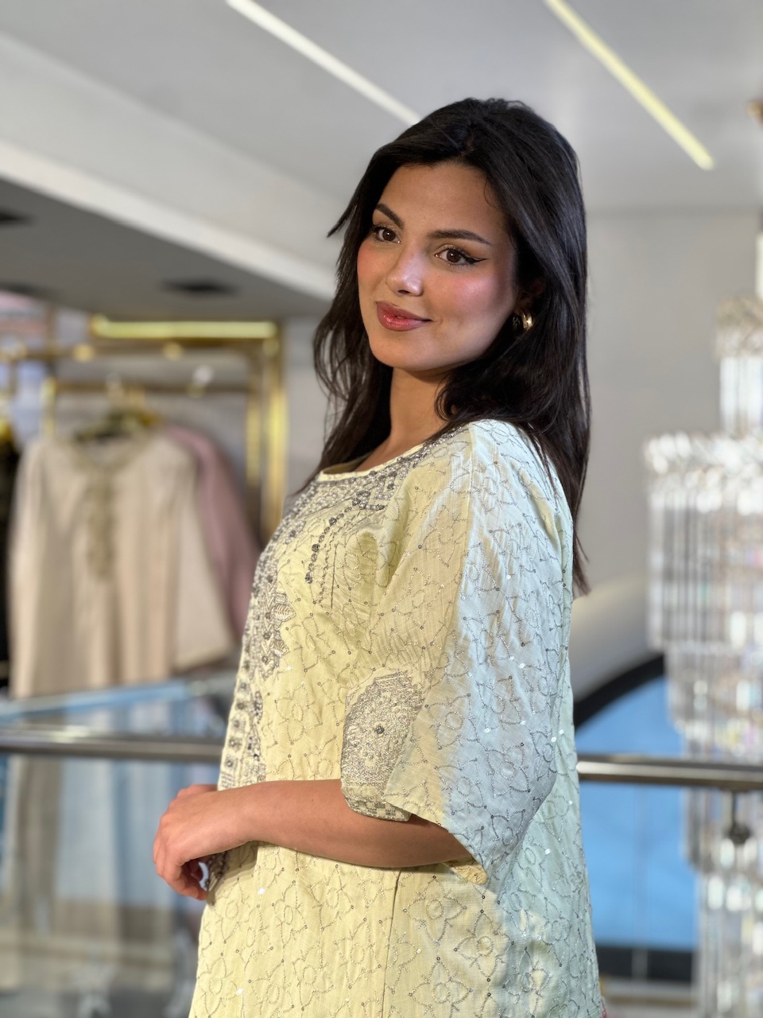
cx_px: 382
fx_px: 2263
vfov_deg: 25.3
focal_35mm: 77
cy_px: 509
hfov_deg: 19.1
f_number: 2.8
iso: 32
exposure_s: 1/100
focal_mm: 9
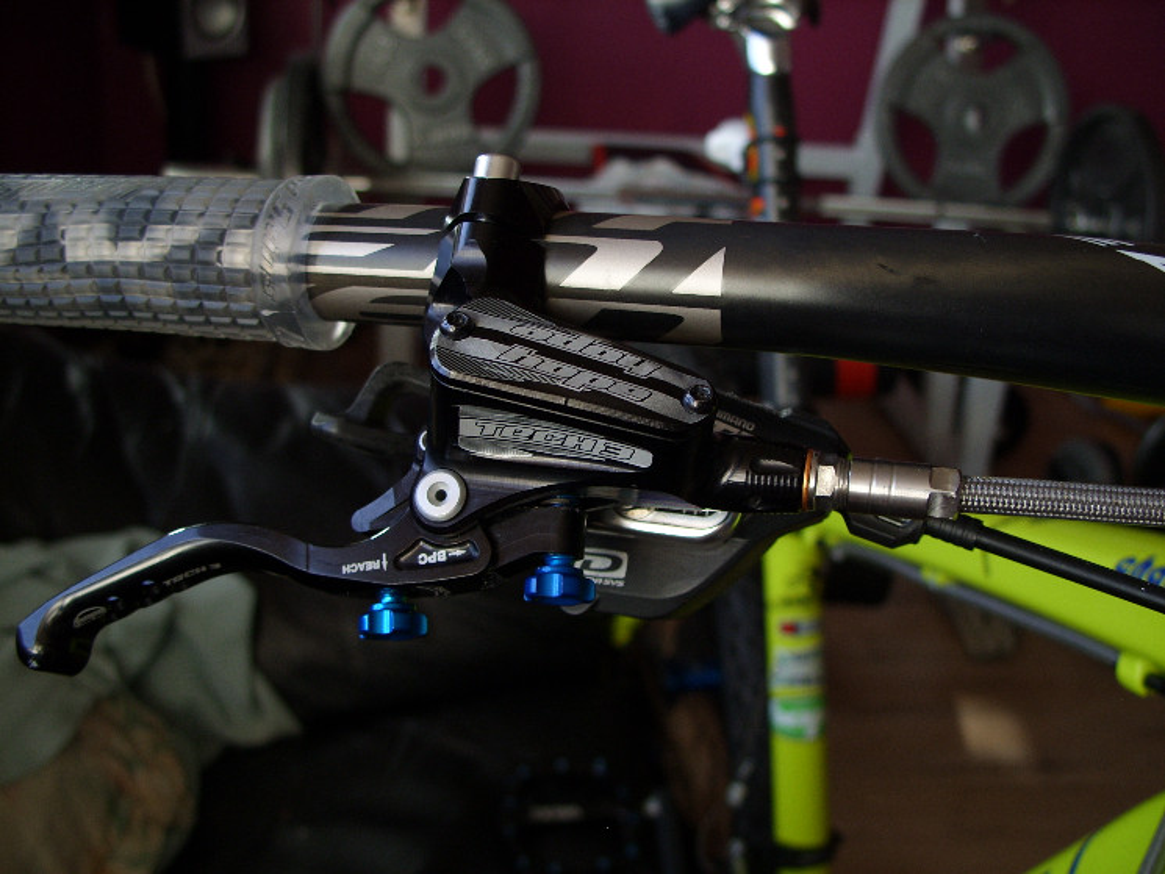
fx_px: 1279
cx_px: 582
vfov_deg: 37.7
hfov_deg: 49.0
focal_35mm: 38
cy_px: 437
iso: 50
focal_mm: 7.8
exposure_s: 1/30
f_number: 2.8
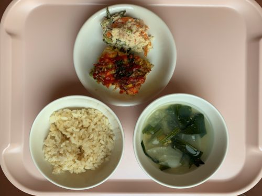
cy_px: 98
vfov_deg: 53.1
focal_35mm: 26
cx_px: 131
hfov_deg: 67.3
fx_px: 197
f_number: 1.8
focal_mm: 4.25
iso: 32
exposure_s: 1/122
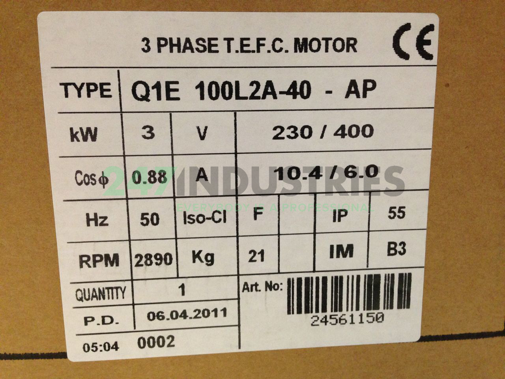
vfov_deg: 42.9
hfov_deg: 55.4
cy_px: 190
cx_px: 252
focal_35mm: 33
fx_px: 481
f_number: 2.4
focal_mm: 4.12
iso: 250
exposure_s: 1/20
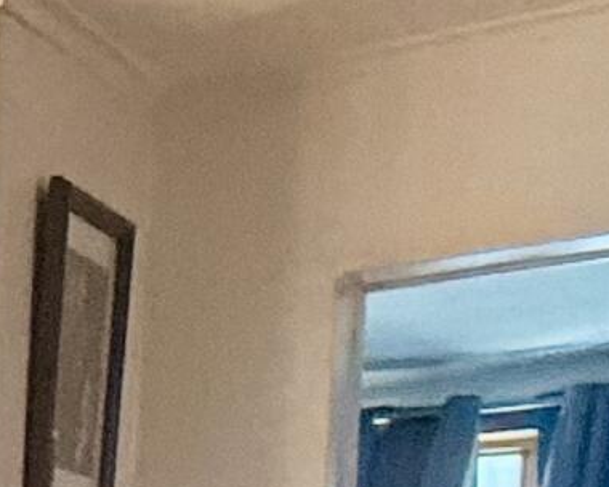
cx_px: -1431
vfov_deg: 12.9
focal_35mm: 108
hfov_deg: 10.0
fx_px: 1947
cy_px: 876
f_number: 2.2
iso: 250
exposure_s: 1/60
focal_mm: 2.22
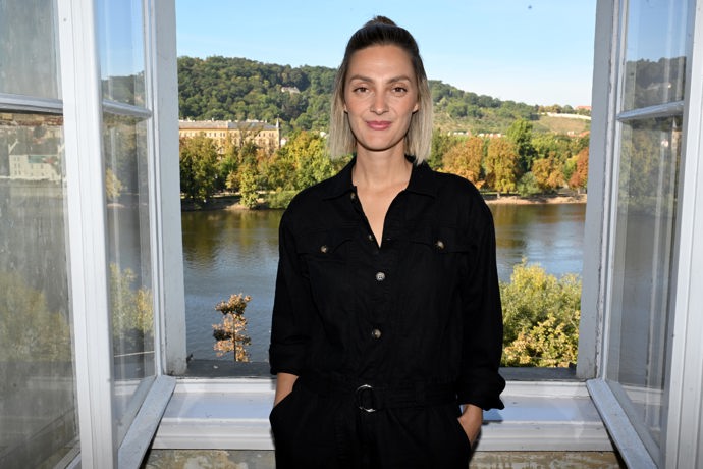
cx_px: 352
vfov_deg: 38.4
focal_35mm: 34
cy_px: 234
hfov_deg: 55.1
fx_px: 674
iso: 500
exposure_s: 1/200
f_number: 14
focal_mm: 34.5
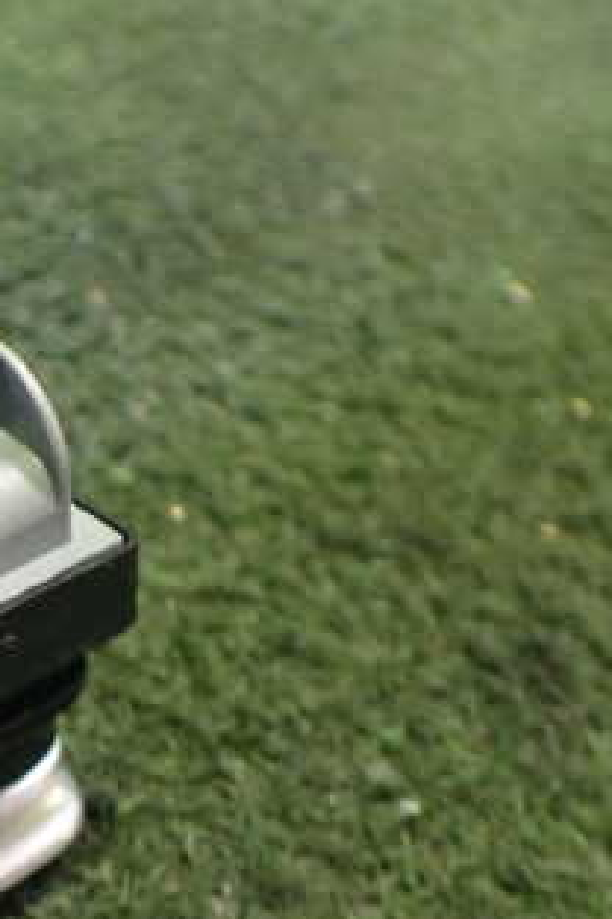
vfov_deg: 33.4
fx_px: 1530
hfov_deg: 21.3
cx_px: -82
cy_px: 424
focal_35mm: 60
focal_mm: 5.4
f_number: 2.3
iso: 1000
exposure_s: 1/30
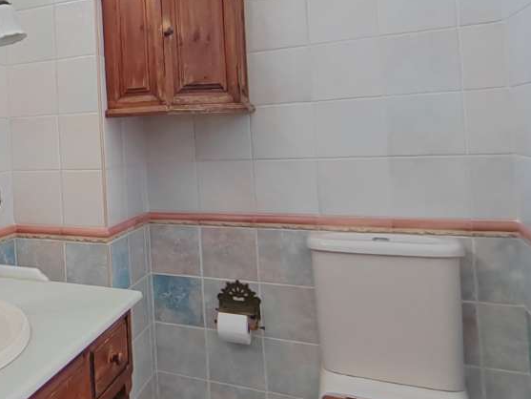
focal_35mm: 35
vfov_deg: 40.2
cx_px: -27
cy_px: 134
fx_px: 537
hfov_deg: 43.2
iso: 616
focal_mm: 2.16
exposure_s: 1/33.3
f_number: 2.2
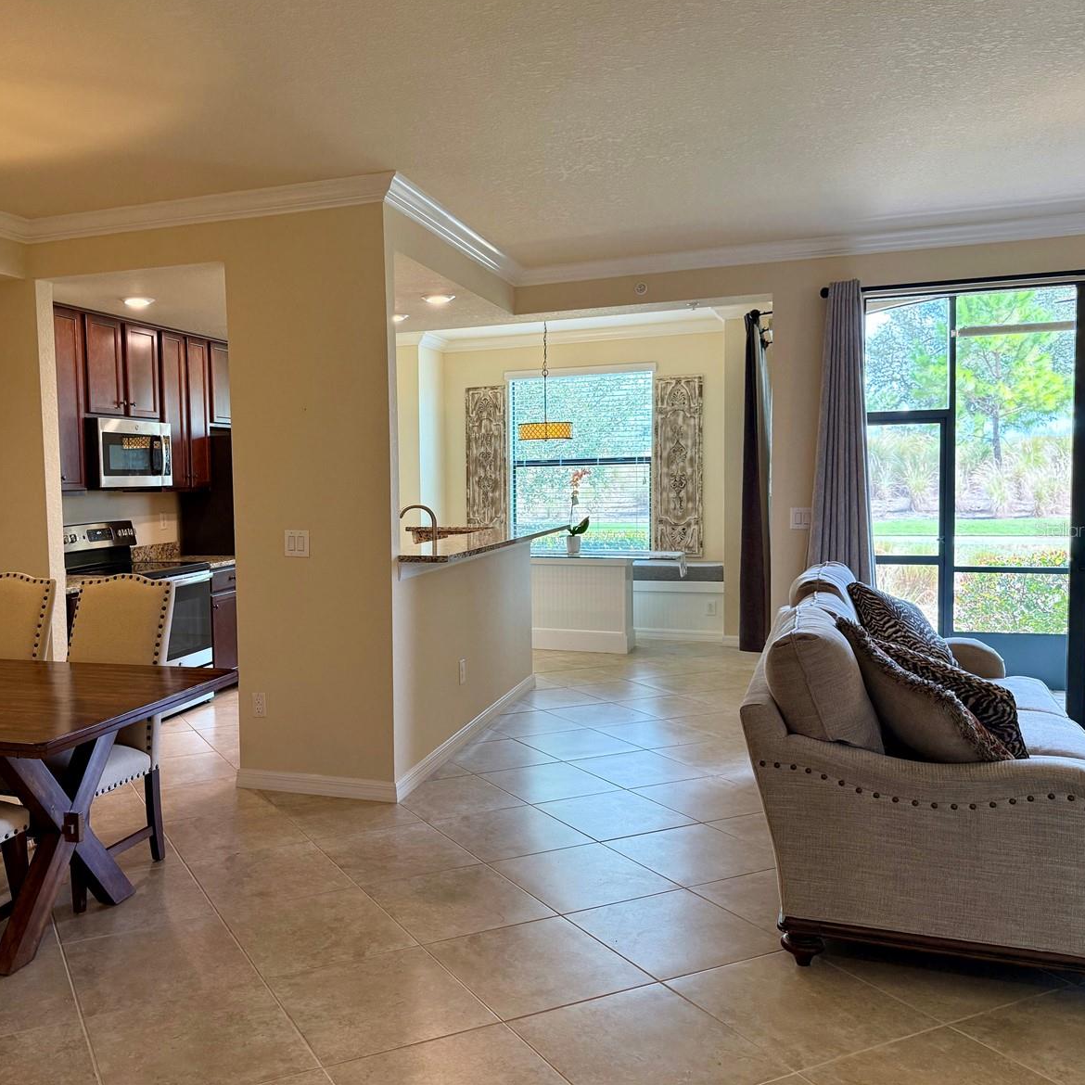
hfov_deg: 54.7
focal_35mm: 29
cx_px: 381
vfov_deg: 55.6
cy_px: 530
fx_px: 1028
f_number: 1.78
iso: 200
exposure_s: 1/133
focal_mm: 6.76
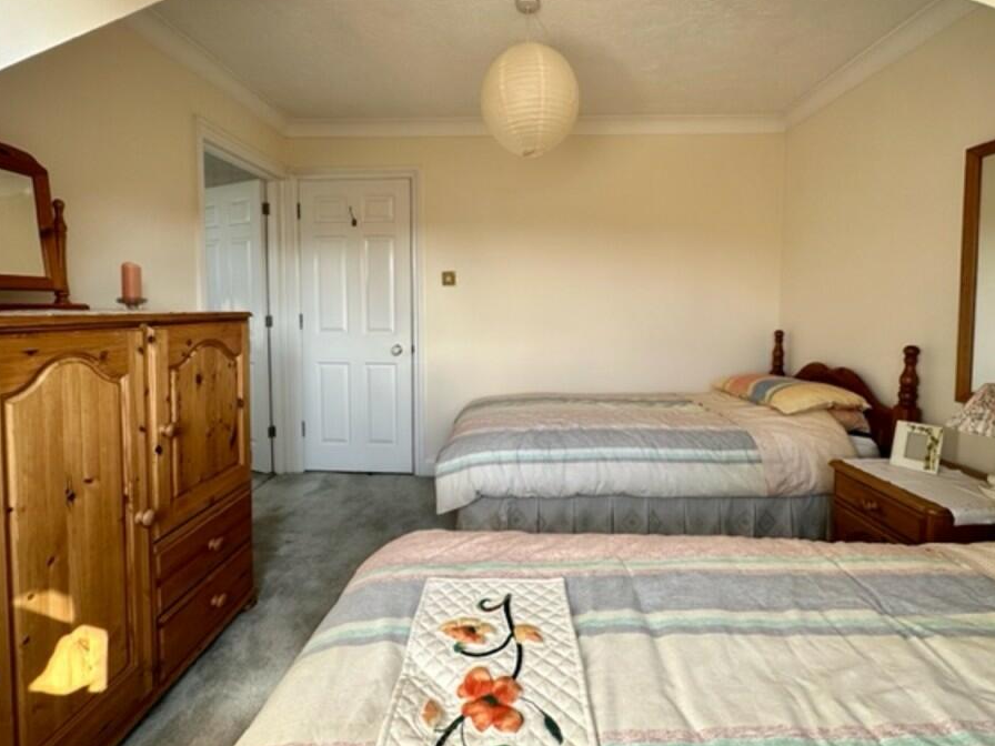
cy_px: 330
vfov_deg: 77.8
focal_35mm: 16
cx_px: 507
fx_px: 460
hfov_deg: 94.5
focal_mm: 2.22
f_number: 2.2
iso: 64
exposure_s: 1/99
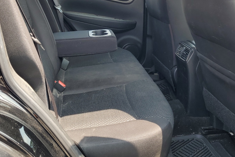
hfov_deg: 48.5
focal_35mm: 40
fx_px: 261
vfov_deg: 32.6
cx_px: 114
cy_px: 34
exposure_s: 1/263
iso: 50
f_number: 1.5
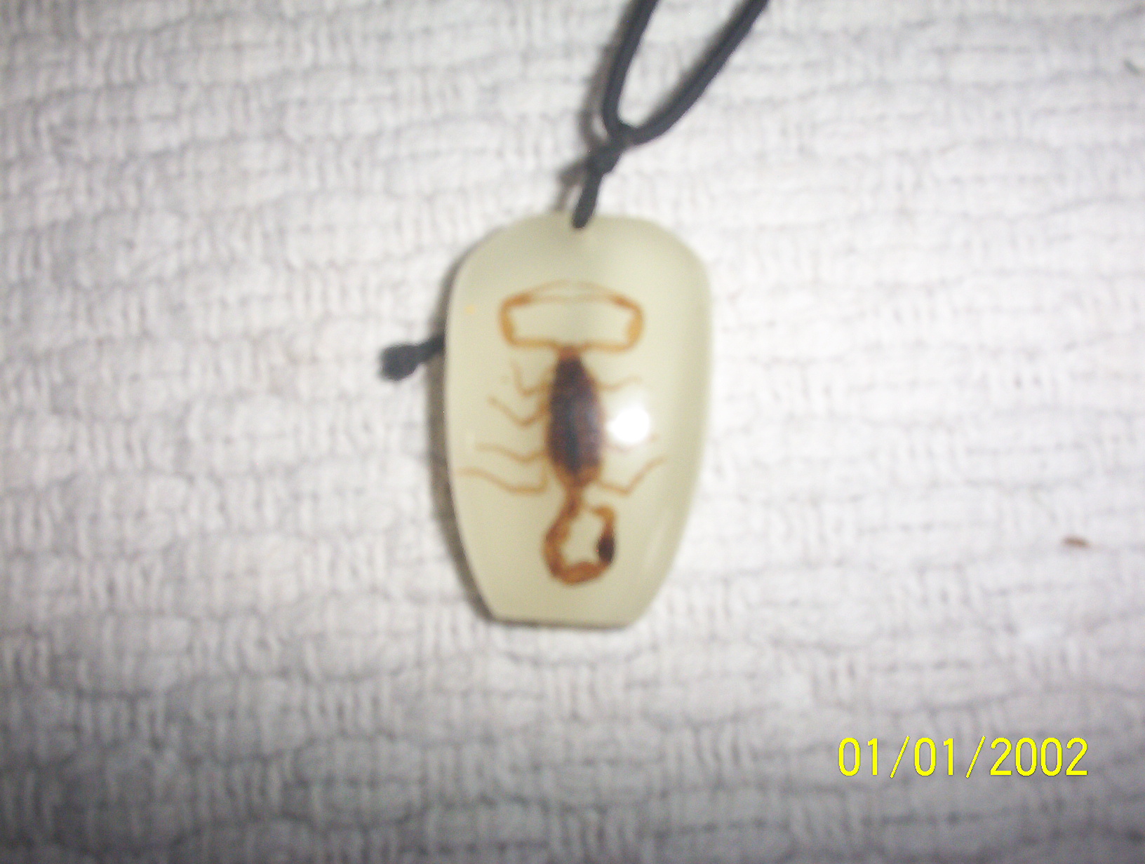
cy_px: 432
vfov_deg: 37.0
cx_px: 572
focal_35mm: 39
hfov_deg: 47.8
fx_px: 1293
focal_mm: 6
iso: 140
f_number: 4.5
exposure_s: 1/30
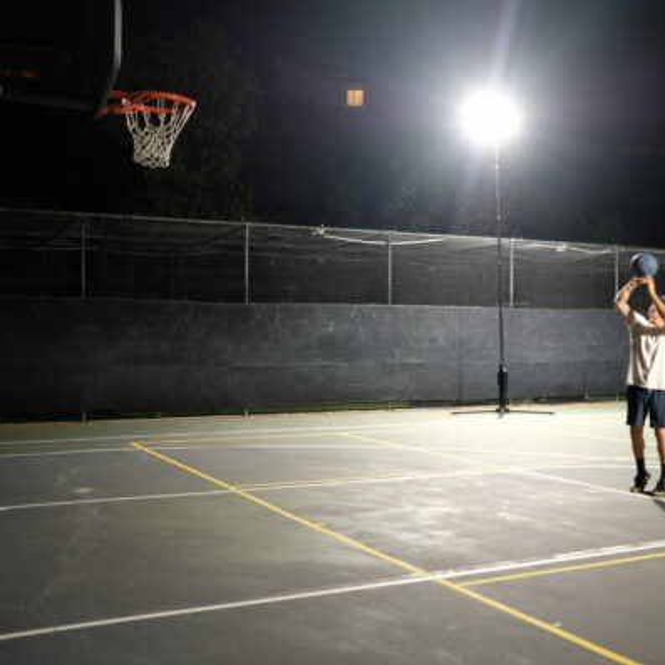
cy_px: 332
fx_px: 978
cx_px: 449
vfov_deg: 37.6
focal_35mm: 45
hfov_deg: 37.1
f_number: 2
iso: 800
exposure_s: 1/7.5
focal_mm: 23
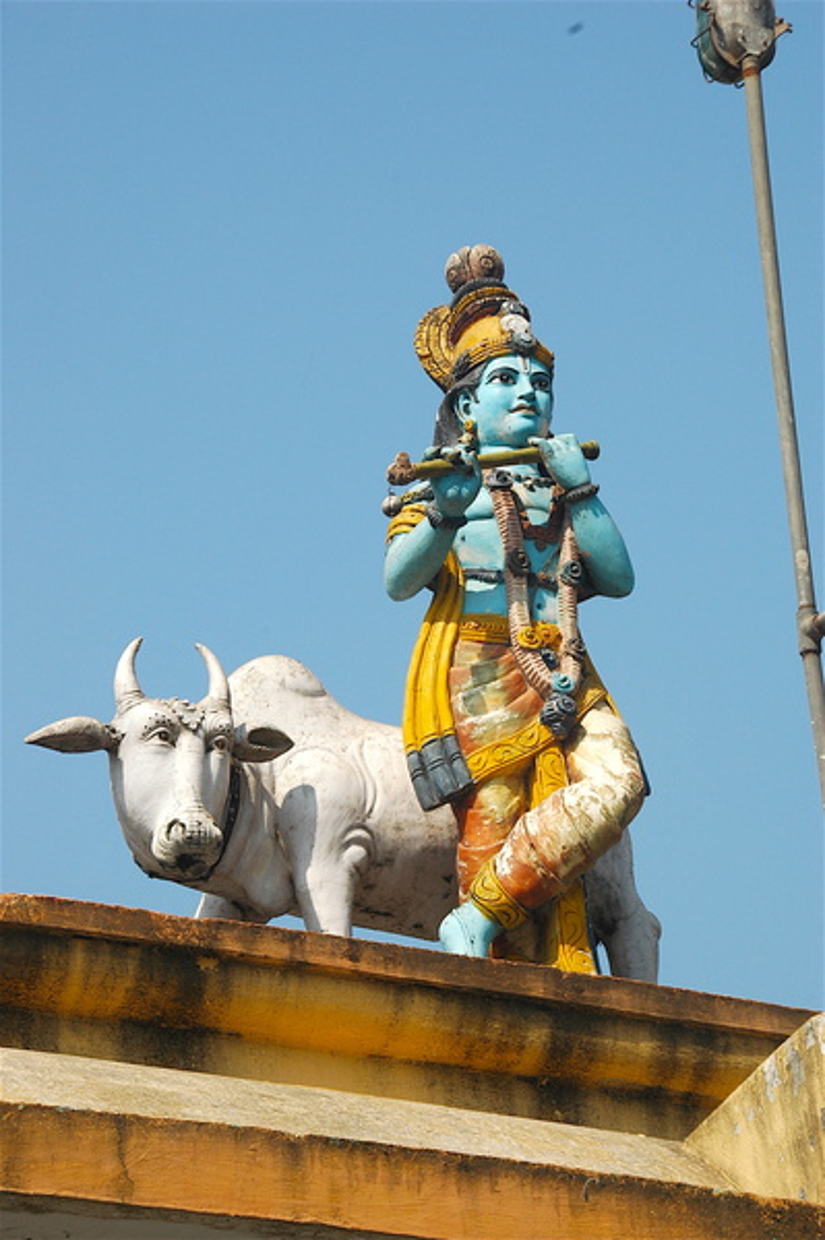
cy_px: 620
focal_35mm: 123
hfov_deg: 11.1
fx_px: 4235
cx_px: 412
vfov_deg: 16.7
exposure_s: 1/80
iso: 200
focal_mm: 82
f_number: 14
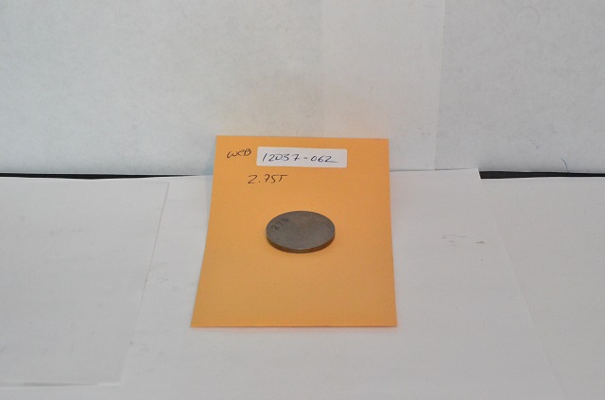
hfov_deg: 27.1
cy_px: 200
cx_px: 302
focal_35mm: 75
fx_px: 1257
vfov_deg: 18.1
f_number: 10
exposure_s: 1/200
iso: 6400
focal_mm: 50
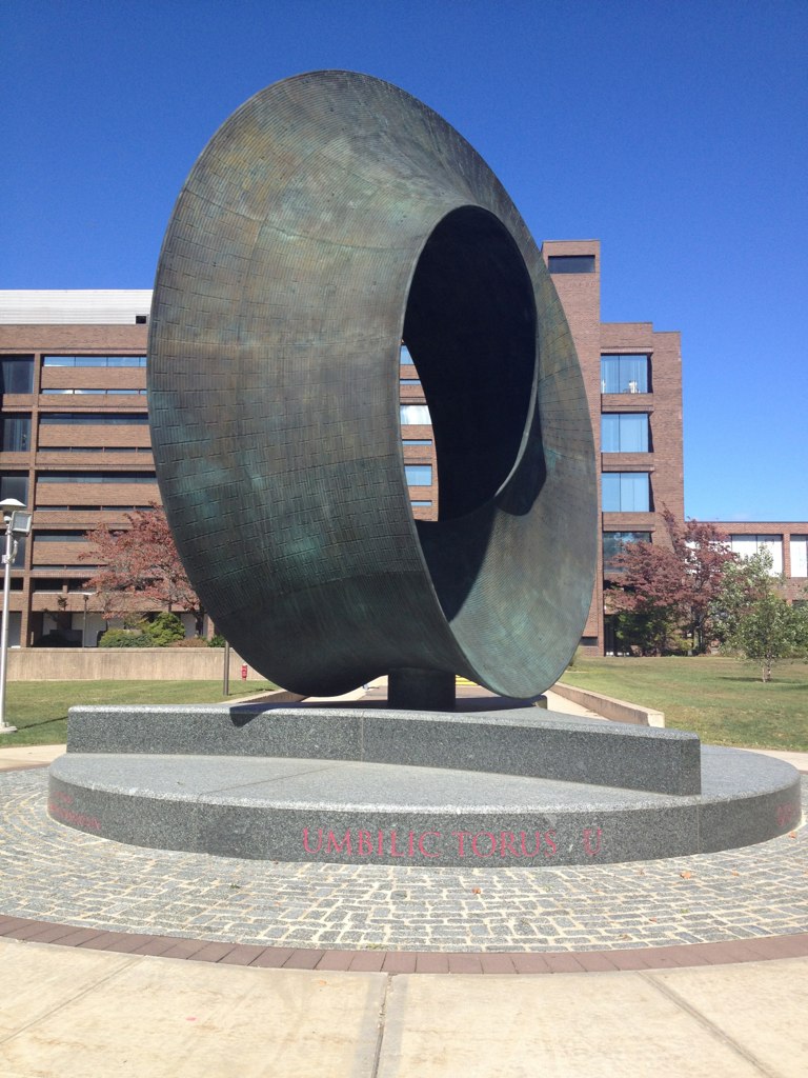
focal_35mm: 35
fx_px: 1089
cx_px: 404
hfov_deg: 40.7
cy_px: 539
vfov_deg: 52.6
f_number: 2.4
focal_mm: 4.28
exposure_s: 1/1314
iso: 50
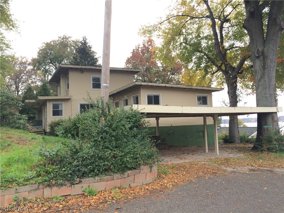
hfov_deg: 61.7
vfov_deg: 48.2
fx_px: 238
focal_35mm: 29
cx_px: 142
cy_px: 106
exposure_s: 1/177
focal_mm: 4.15
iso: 32
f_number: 2.2
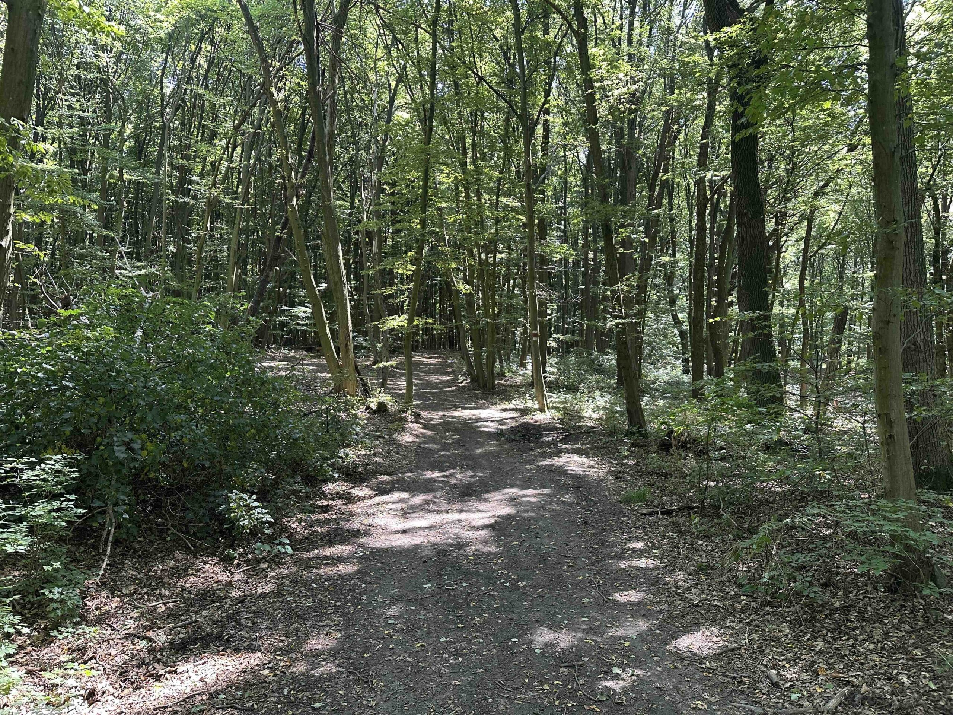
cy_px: 358
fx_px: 661
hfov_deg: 71.6
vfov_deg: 56.8
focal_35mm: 24
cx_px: 476
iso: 160
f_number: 1.78
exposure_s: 1/121
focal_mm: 6.86
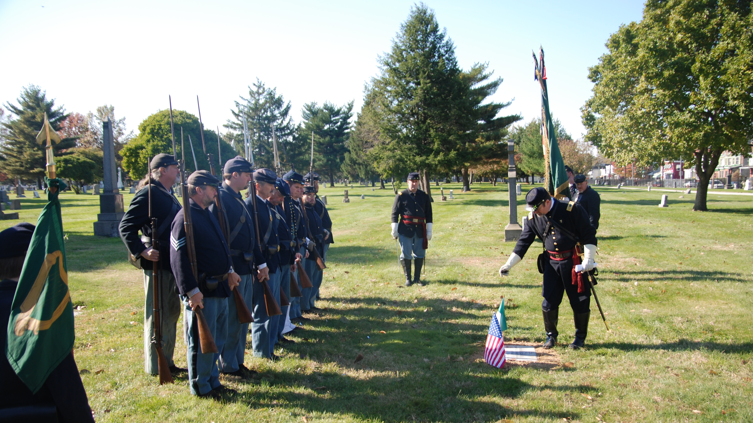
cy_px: 248
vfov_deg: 33.6
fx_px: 699
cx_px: 380
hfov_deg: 56.6
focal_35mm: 35
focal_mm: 22
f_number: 3.8
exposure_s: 1/500
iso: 160
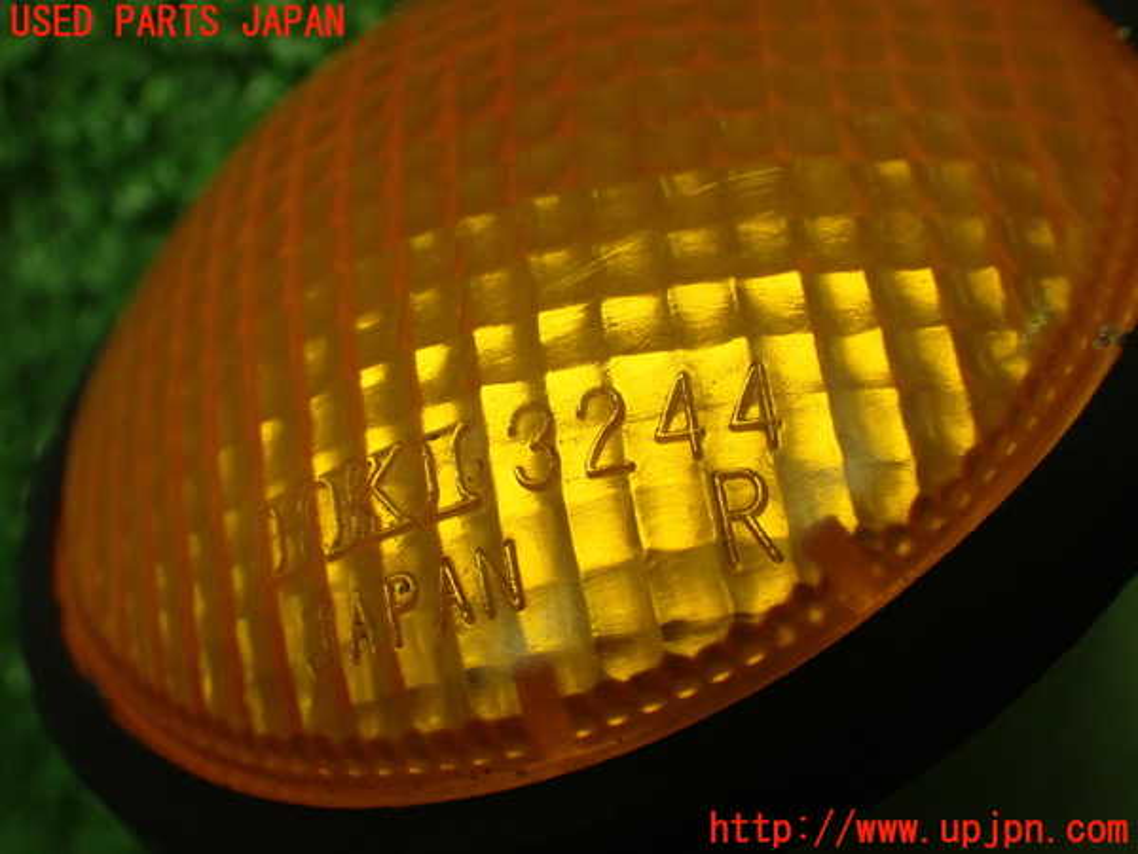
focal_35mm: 58
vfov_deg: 25.2
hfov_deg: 33.2
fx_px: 1907
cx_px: 569
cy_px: 427
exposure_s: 1/125
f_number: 3.5
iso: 800
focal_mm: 10.35
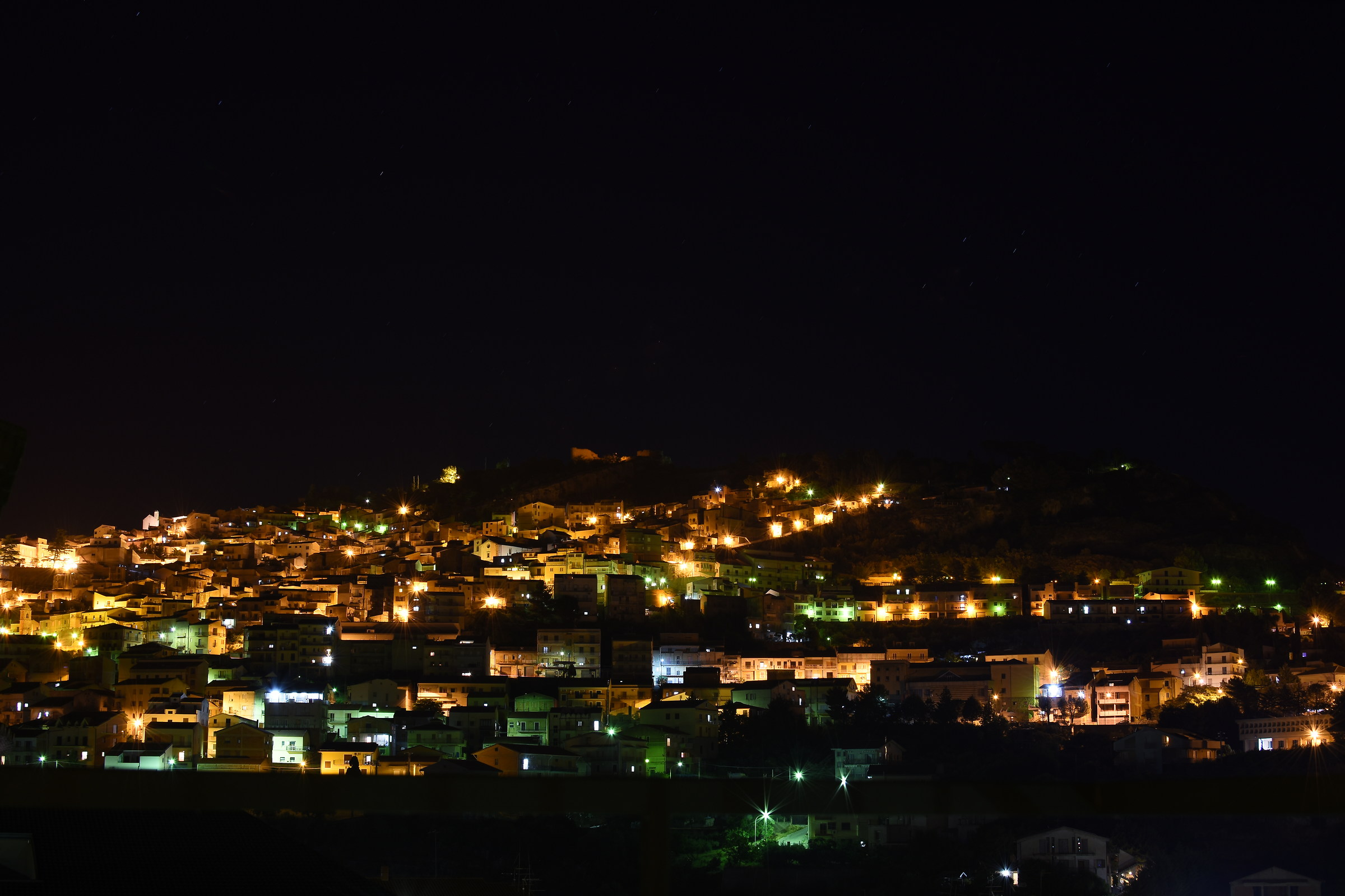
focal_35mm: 52
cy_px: 448
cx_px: 672
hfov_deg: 37.9
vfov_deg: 25.8
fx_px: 1961
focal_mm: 35
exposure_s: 30
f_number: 7.1
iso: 100
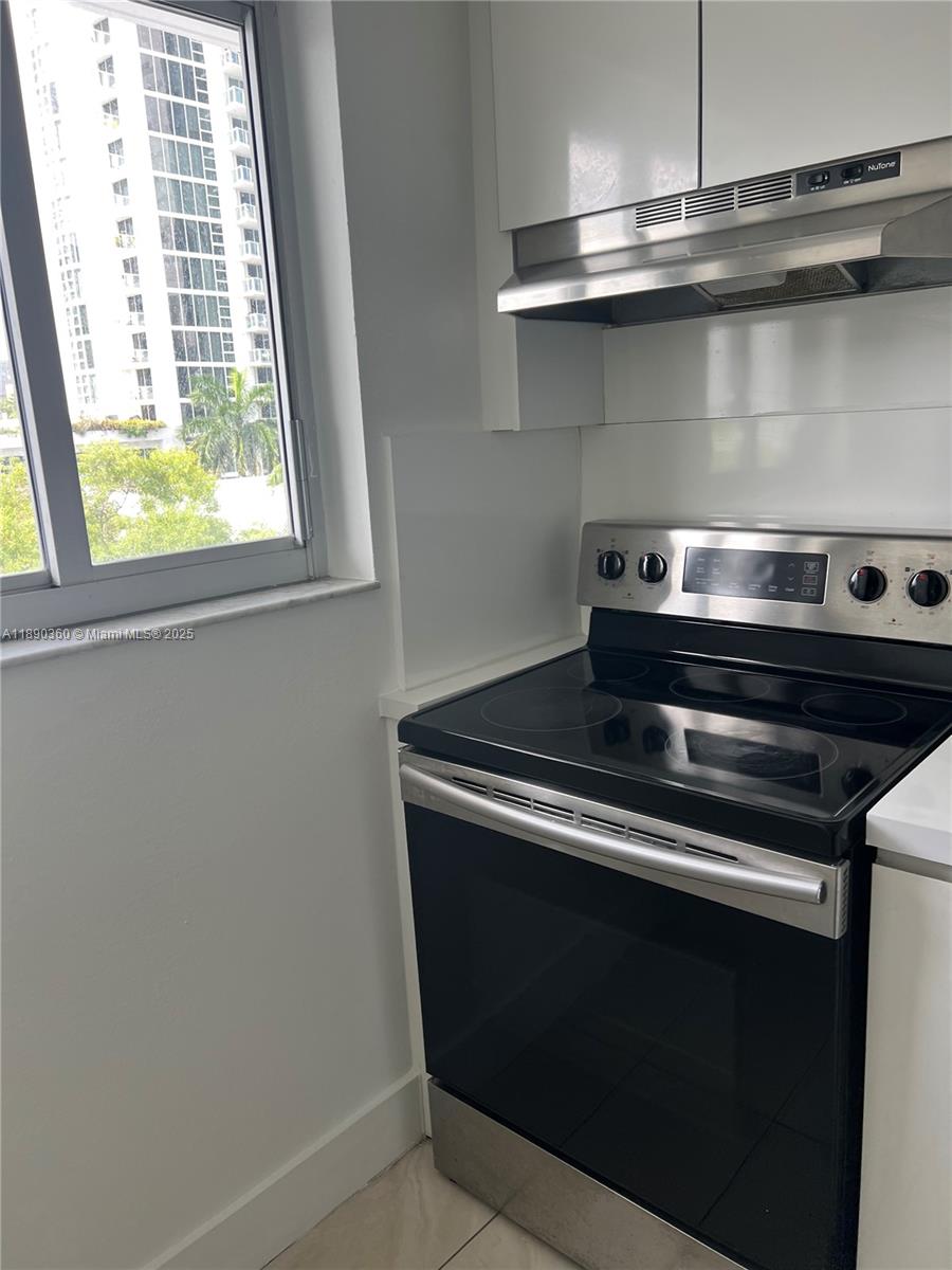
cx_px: 476
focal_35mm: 26
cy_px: 635
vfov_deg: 67.3
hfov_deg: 53.1
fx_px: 953
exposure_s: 1/160
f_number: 1.5
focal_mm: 5.7
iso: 40
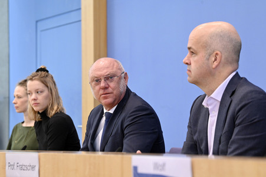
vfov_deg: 11.8
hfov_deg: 17.7
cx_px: 133
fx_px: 856
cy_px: 88
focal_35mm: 116
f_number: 6.3
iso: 4000
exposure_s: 1/500
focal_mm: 116
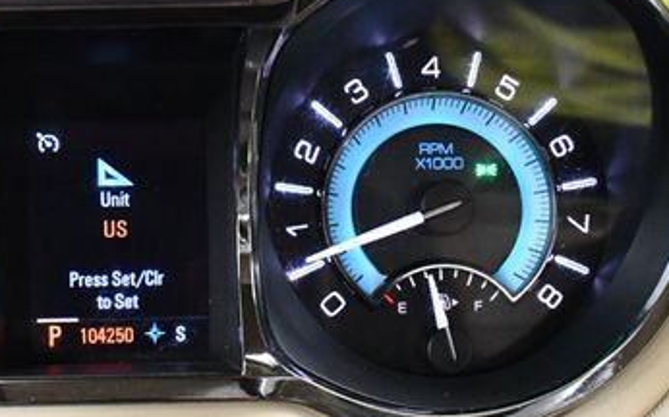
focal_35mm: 68
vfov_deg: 19.1
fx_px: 1239
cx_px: 131
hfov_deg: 29.5
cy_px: 234
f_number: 3.5
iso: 4500
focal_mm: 18
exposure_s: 1/60
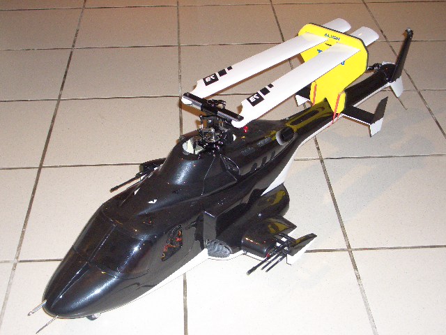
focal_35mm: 105
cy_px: 168
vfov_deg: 14.1
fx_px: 1353
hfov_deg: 18.7
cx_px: 223
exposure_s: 1/60
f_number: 4.8
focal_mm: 17.4
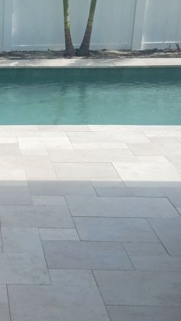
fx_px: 768
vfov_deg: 23.3
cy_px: 265
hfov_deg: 12.1
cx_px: -167
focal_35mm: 90
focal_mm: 4
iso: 20
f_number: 1.8
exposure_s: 1/313
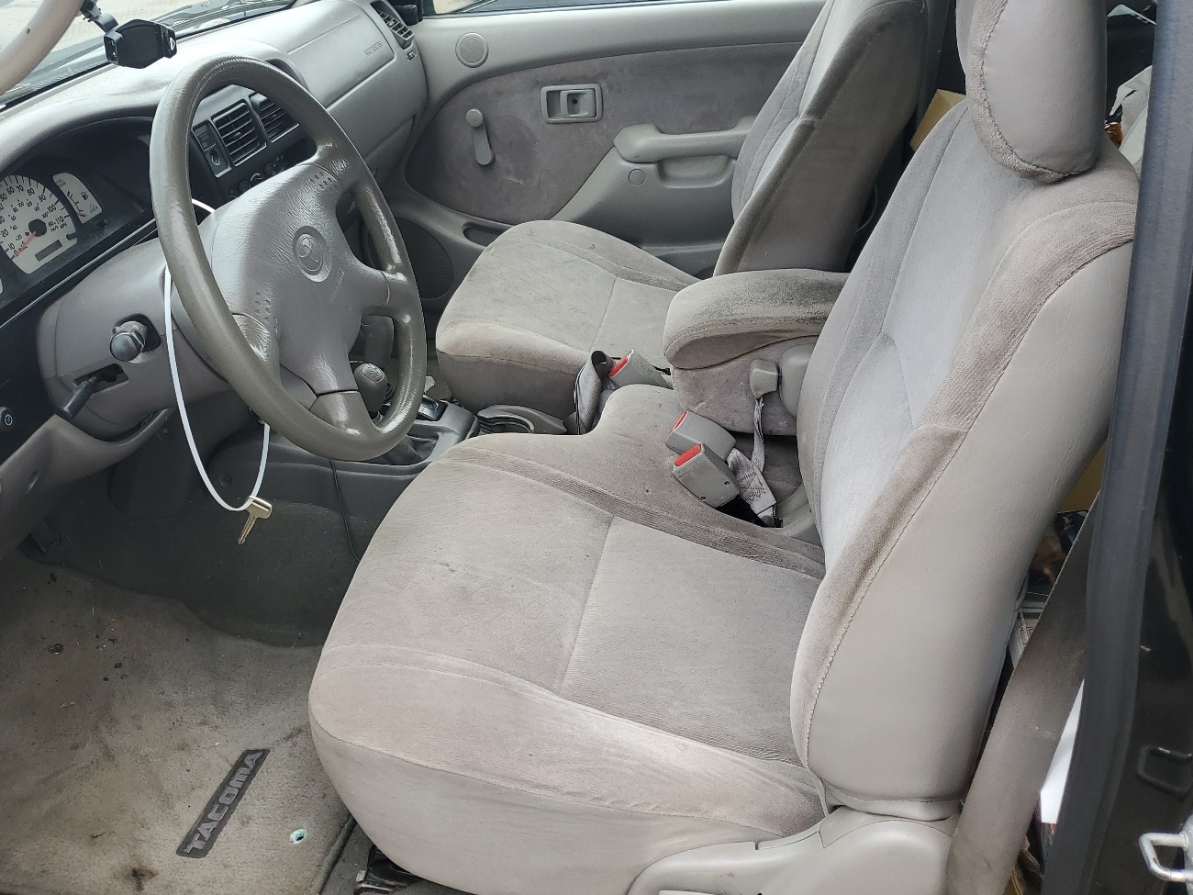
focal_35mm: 32
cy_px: 427
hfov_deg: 56.6
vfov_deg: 44.1
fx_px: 1103
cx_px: 516
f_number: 1.5
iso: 50
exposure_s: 1/400
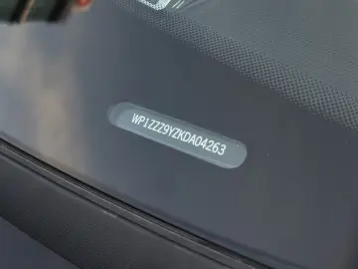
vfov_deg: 30.3
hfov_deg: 39.7
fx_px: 496
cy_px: 134
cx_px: 179
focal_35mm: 48
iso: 100
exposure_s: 1/96
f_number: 1.78
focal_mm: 6.76
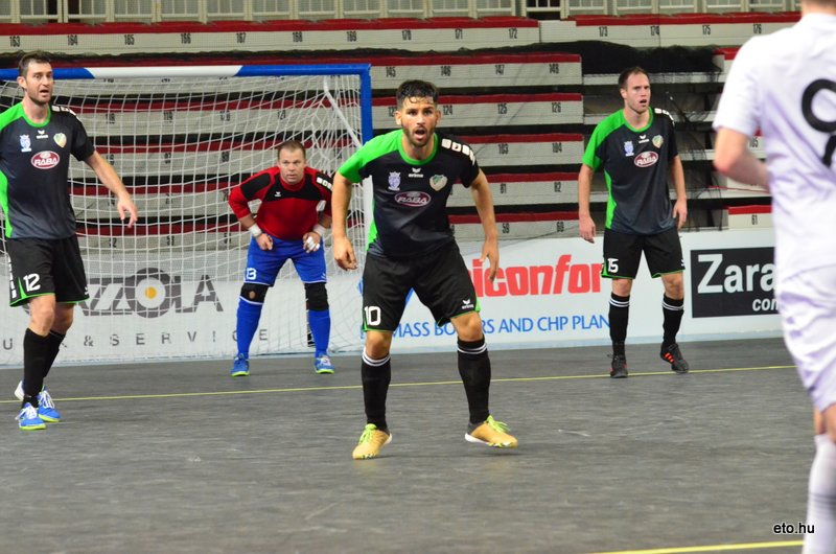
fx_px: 4867
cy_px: 277
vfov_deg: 6.5
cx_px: 418
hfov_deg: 9.8
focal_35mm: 210
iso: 6400
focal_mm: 140
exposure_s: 1/250
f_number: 6.3
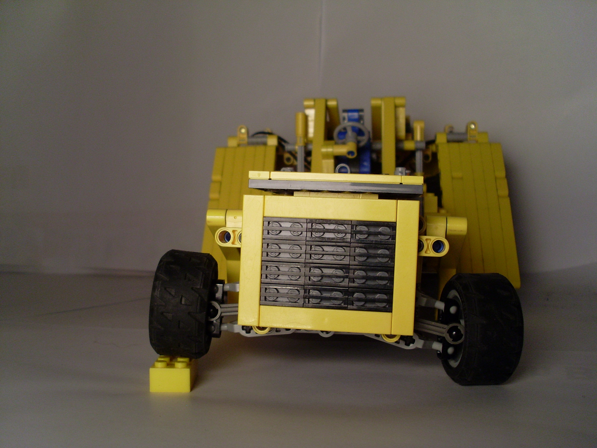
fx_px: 655
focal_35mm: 38
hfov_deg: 49.0
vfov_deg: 37.7
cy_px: 224
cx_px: 298
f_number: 3
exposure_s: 1/45
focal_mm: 6.3
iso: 100
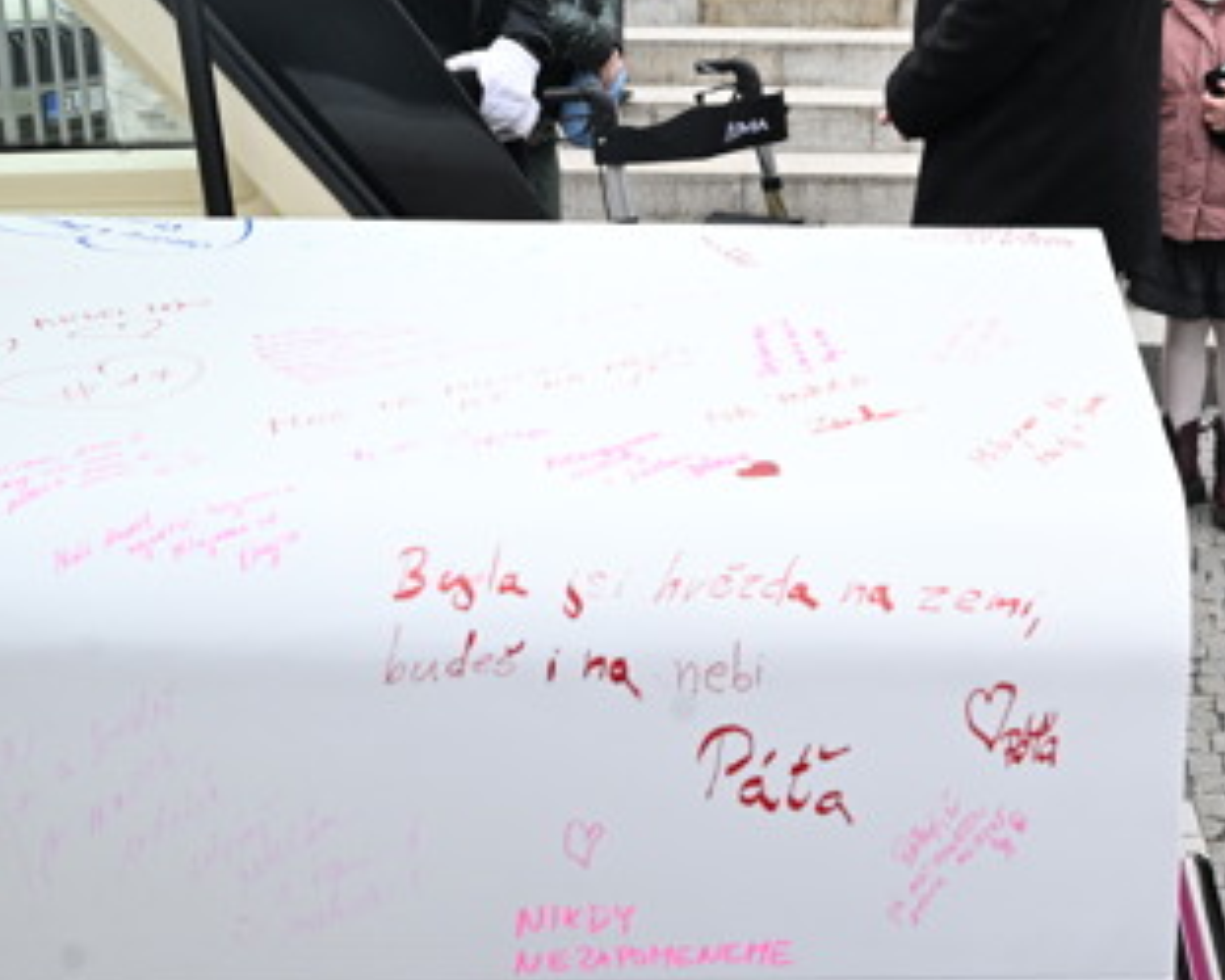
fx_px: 1813
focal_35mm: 50
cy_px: 169
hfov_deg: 35.4
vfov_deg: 29.4
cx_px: 1071
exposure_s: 1/1000
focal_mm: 24
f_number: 7.1
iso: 1600
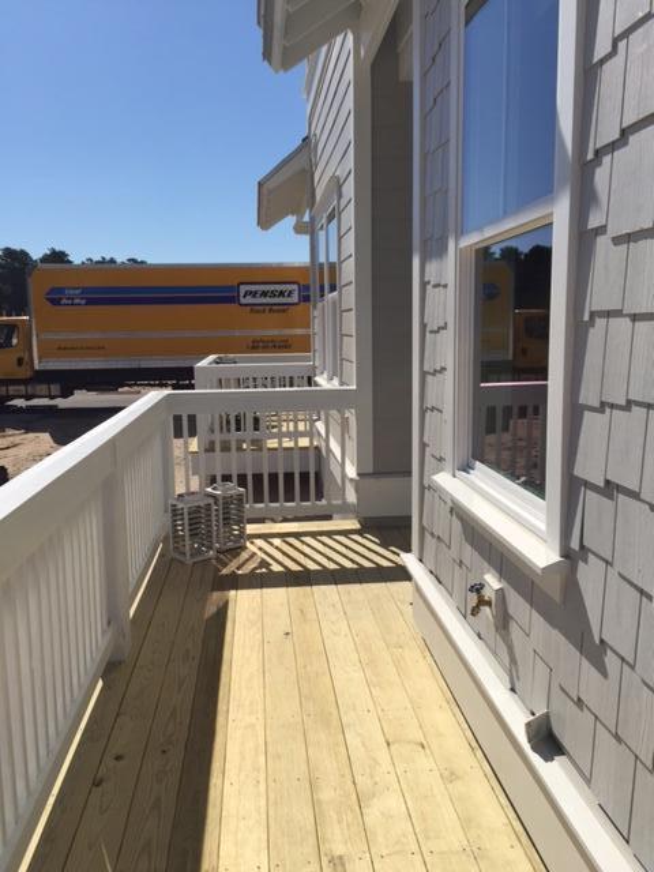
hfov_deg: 48.2
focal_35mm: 29
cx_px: 327
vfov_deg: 61.7
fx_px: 731
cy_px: 436
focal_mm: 4.15
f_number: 2.2
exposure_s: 1/4950
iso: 32
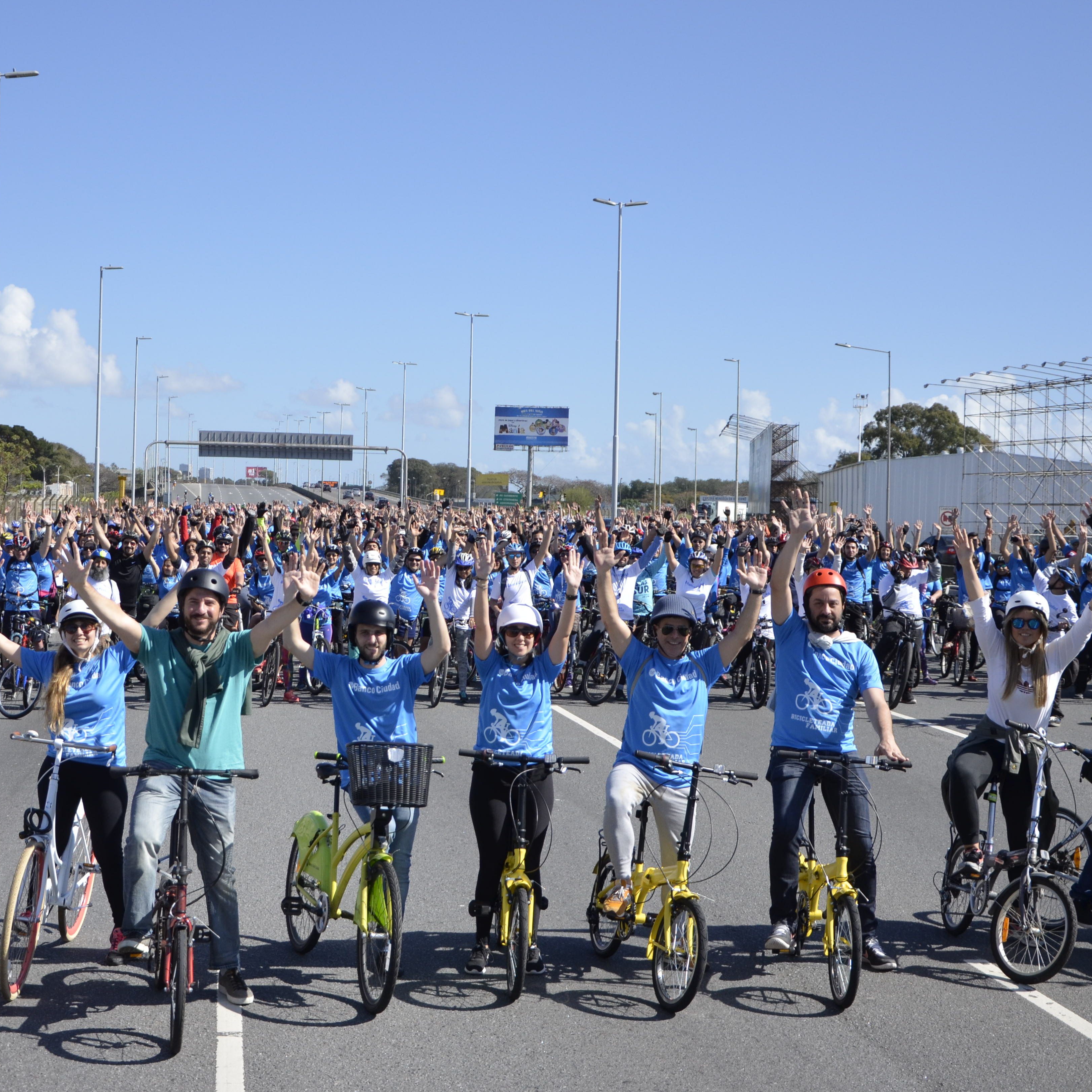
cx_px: 414
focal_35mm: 50
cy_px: 546
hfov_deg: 33.9
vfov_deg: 34.0
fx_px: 1785
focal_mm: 26
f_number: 4
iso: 400
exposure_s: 1/2500
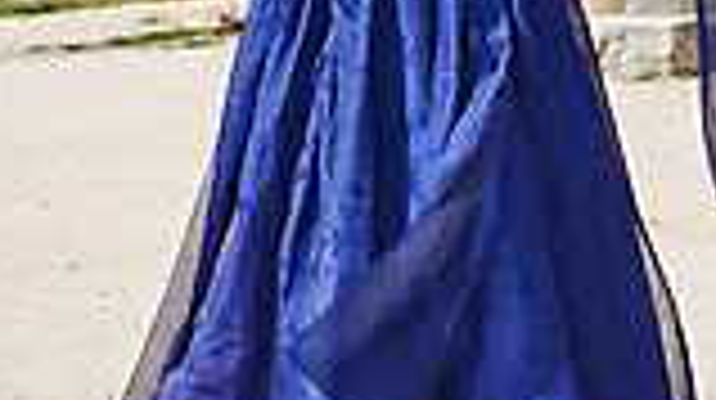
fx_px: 3508
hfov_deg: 11.6
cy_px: -288
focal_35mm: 185
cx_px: 435
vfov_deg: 6.4
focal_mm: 70
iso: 100
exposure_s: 1/640
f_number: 4.5
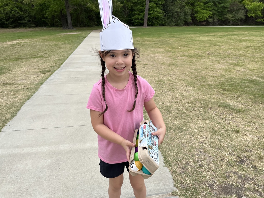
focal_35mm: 26
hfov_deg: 67.3
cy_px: 99
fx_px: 198
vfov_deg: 53.1
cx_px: 132
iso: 50
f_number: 1.6
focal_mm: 5.1
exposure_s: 1/845
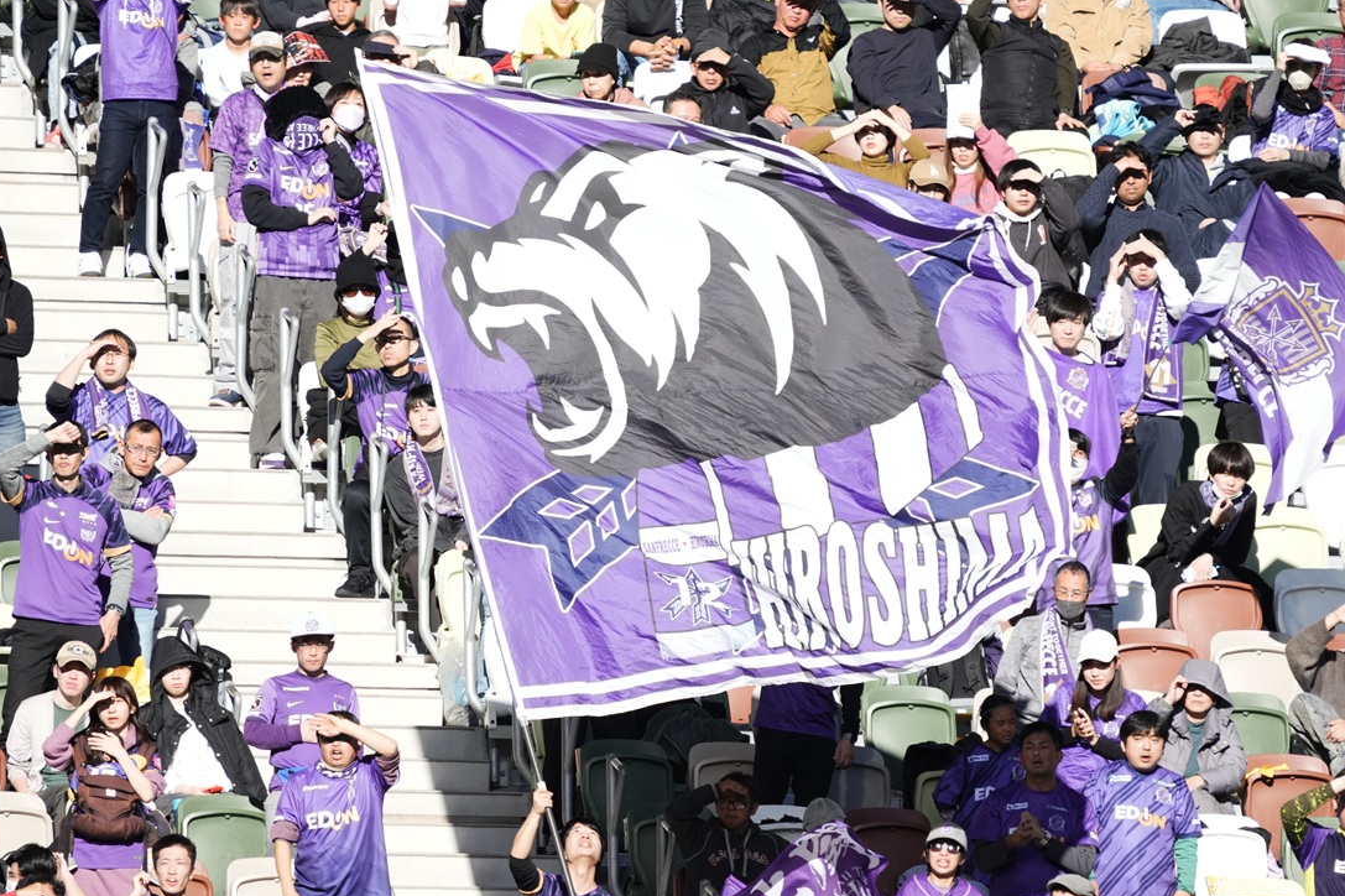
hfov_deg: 2.1
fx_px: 37124
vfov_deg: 1.4
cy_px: 463
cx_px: 663
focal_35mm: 994
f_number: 6.3
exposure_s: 1/1000
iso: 500
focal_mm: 600
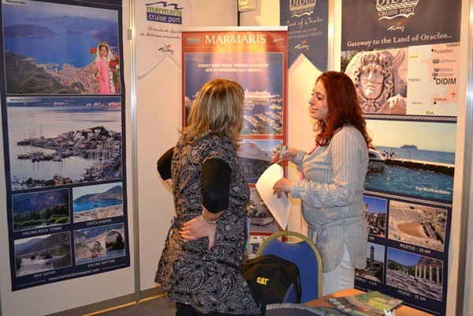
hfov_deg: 49.6
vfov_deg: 34.2
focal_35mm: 39
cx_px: 236
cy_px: 158
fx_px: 512
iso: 2000
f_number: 4.2
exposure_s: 1/60
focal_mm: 26
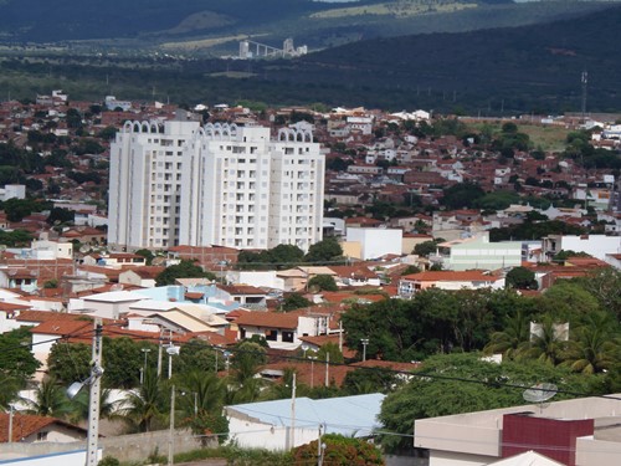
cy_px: 233
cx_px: 310
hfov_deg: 10.7
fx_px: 3301
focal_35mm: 184
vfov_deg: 8.1
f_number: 4.9
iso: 64
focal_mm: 34
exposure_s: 1/500
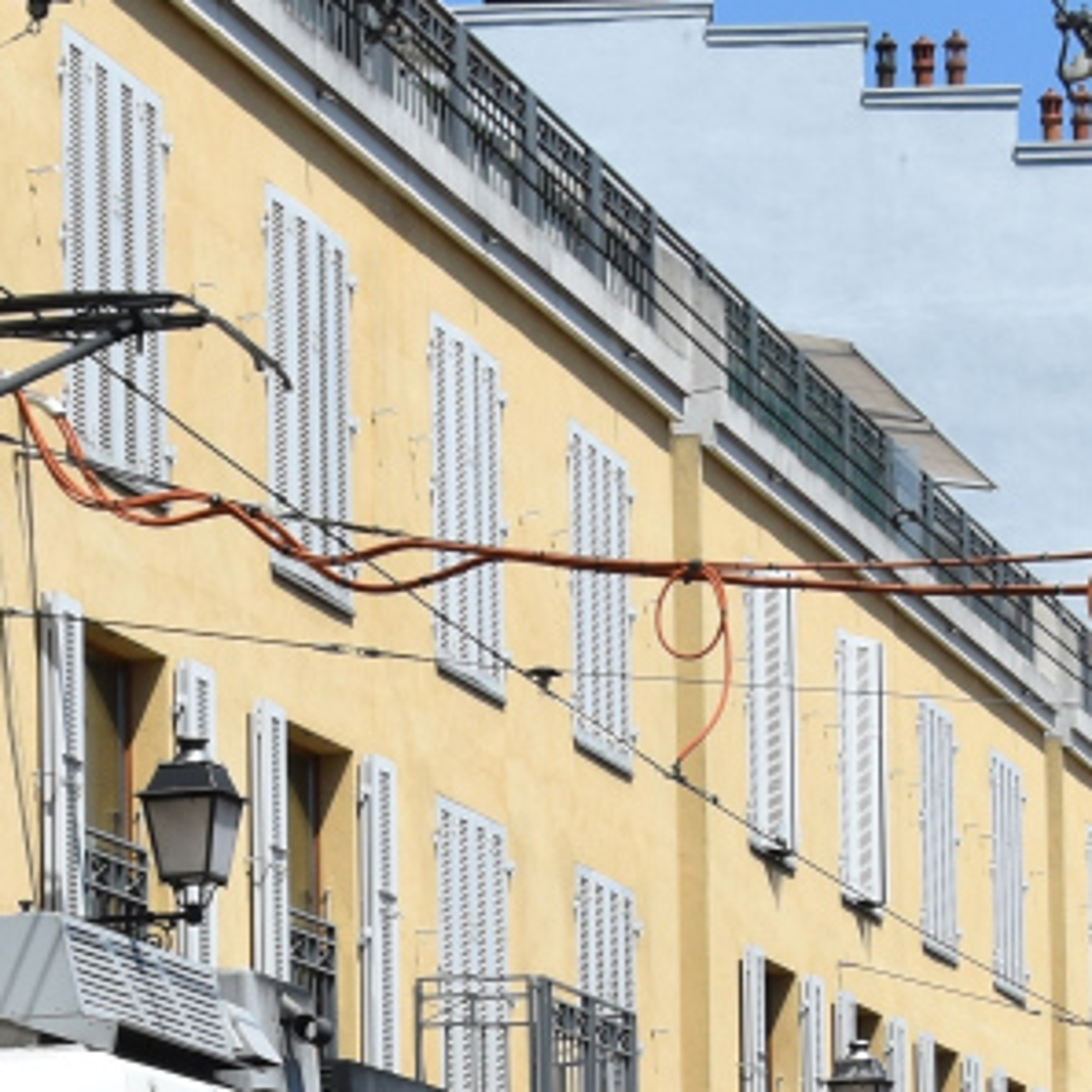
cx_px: 176
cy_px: 1314
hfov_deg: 13.0
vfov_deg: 12.7
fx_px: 4783
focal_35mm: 134
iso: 200
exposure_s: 1/320
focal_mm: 24
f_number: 9
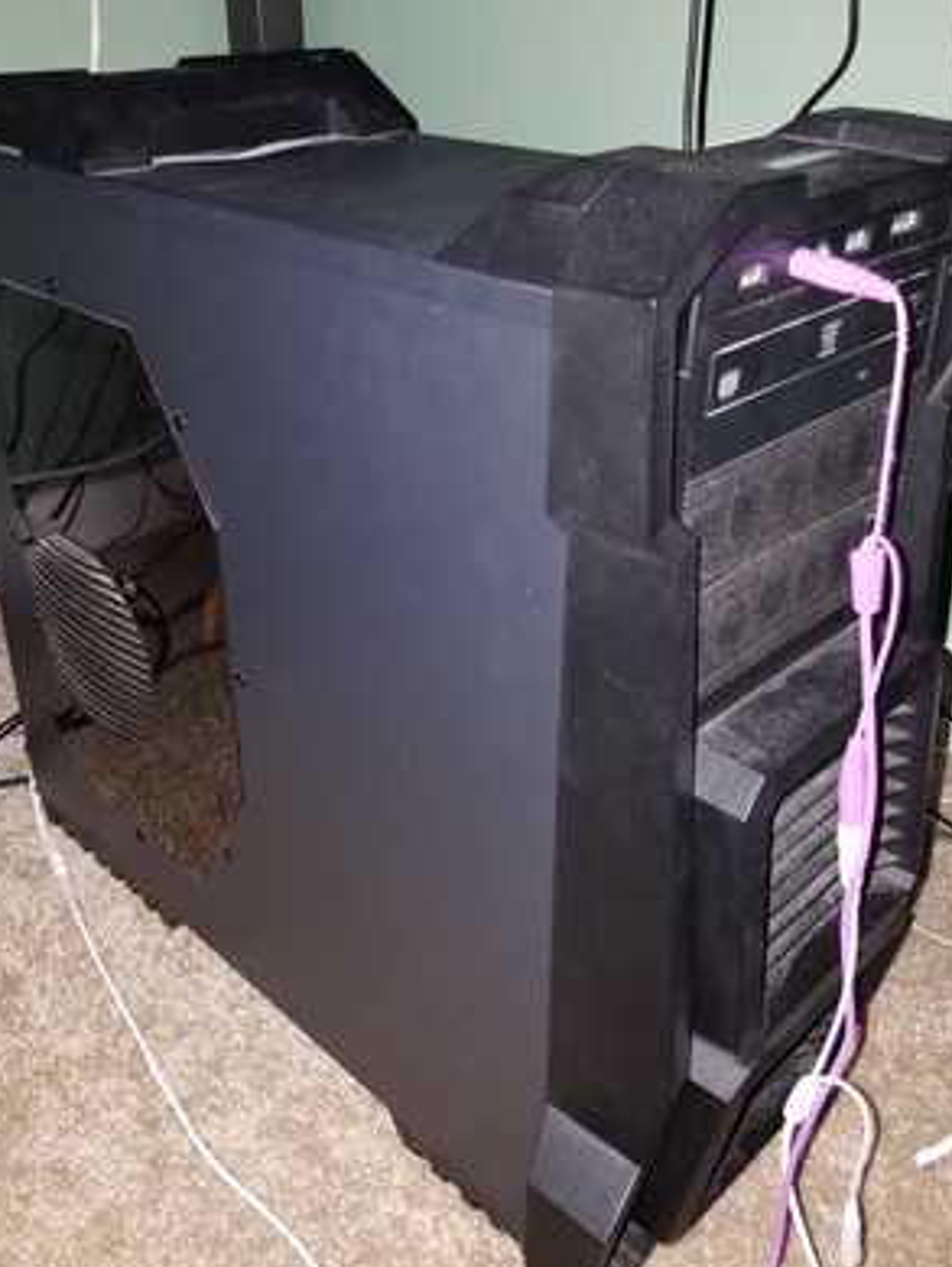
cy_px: 562
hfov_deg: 44.2
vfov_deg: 56.6
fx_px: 1172
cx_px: 461
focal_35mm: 32
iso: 125
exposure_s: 1/19
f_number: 1.7
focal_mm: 4.2
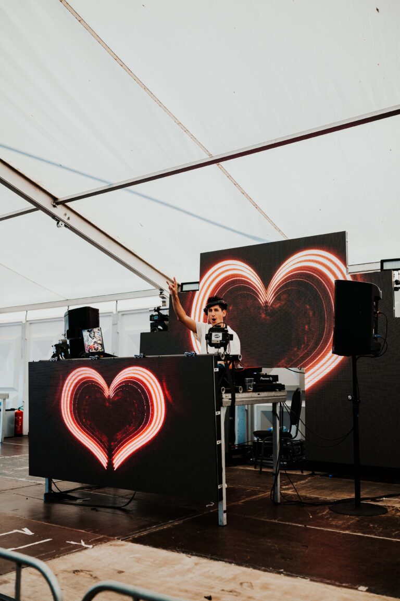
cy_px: 300
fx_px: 584
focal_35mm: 35
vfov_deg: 54.5
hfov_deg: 37.8
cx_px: 200
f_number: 3.2
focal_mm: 35
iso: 800
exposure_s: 1/400
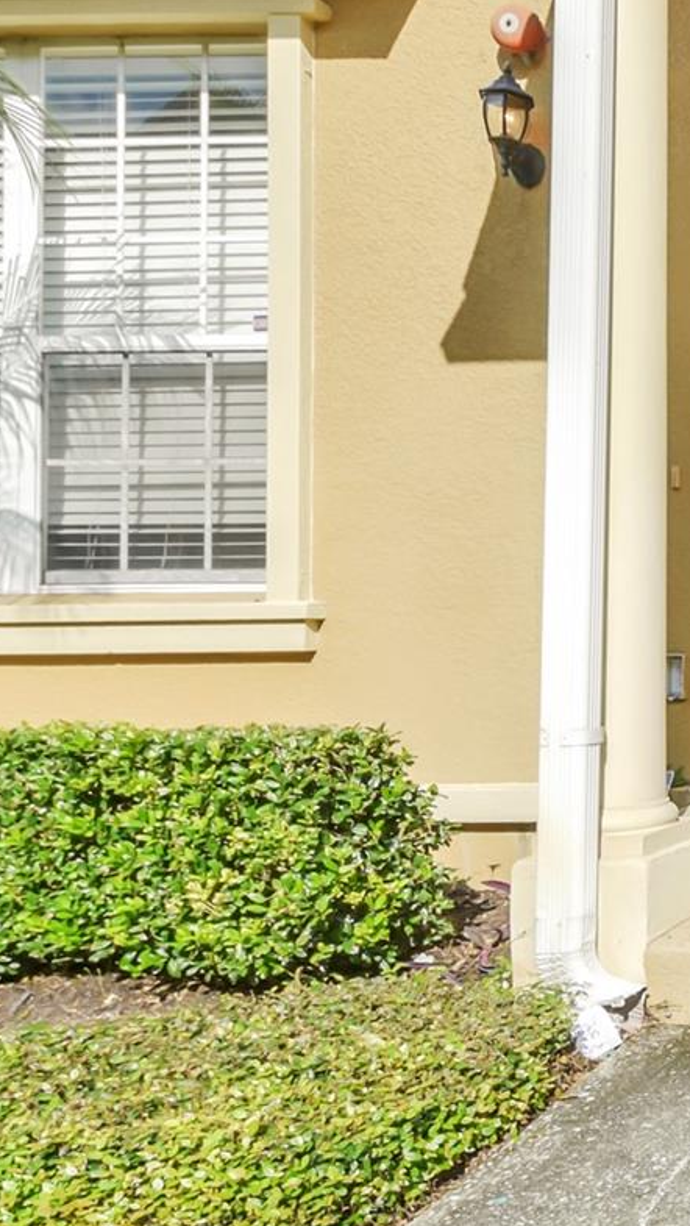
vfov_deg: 59.8
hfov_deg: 32.2
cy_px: 426
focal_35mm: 32
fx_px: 1040
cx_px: 763
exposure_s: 1/250
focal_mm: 10
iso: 125
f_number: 7.1
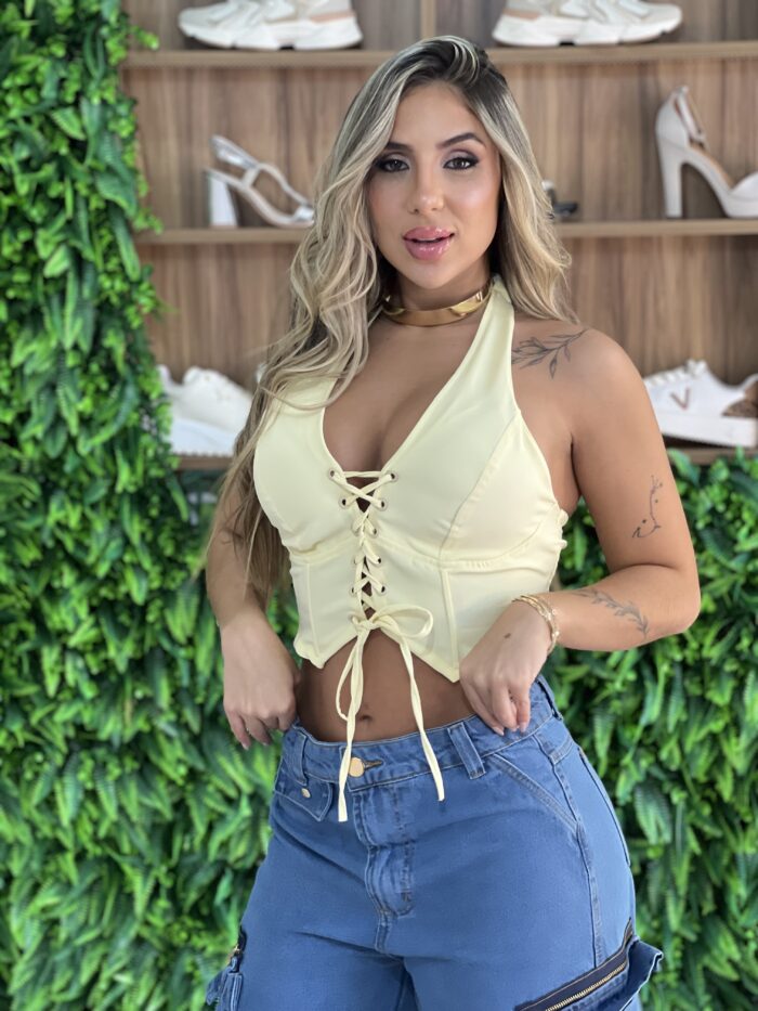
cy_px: 506
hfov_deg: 19.1
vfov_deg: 25.3
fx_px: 2248
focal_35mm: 77
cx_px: 379
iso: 200
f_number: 2.8
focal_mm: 9
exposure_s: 1/120
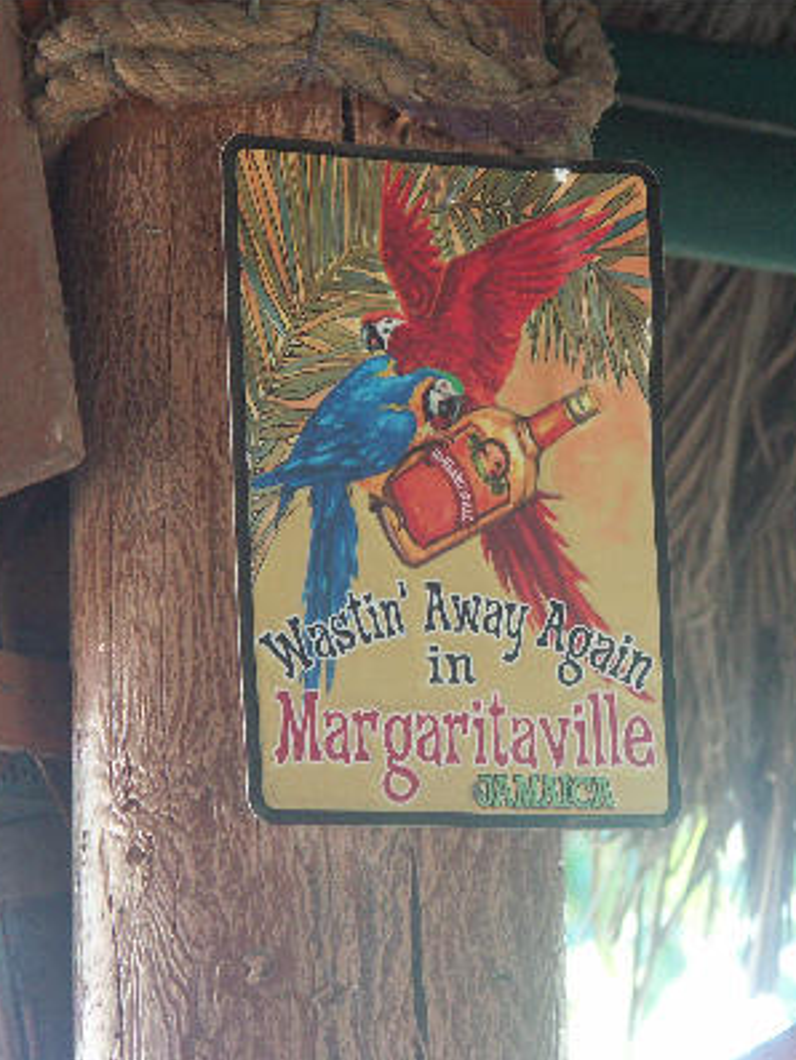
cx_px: 479
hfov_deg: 5.8
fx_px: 7814
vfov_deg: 7.8
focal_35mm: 255
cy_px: 529
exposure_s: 1/50
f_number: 3.5
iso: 200
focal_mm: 48.19
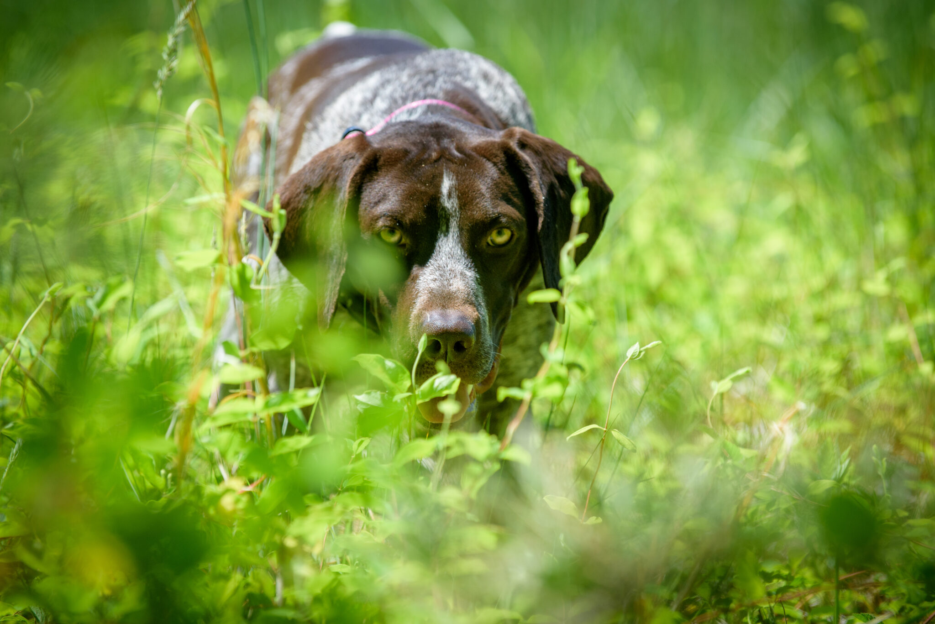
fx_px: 5196
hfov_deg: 10.3
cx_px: 468
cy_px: 312
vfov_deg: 6.9
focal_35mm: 200
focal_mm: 200
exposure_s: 1/800
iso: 800
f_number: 5.6
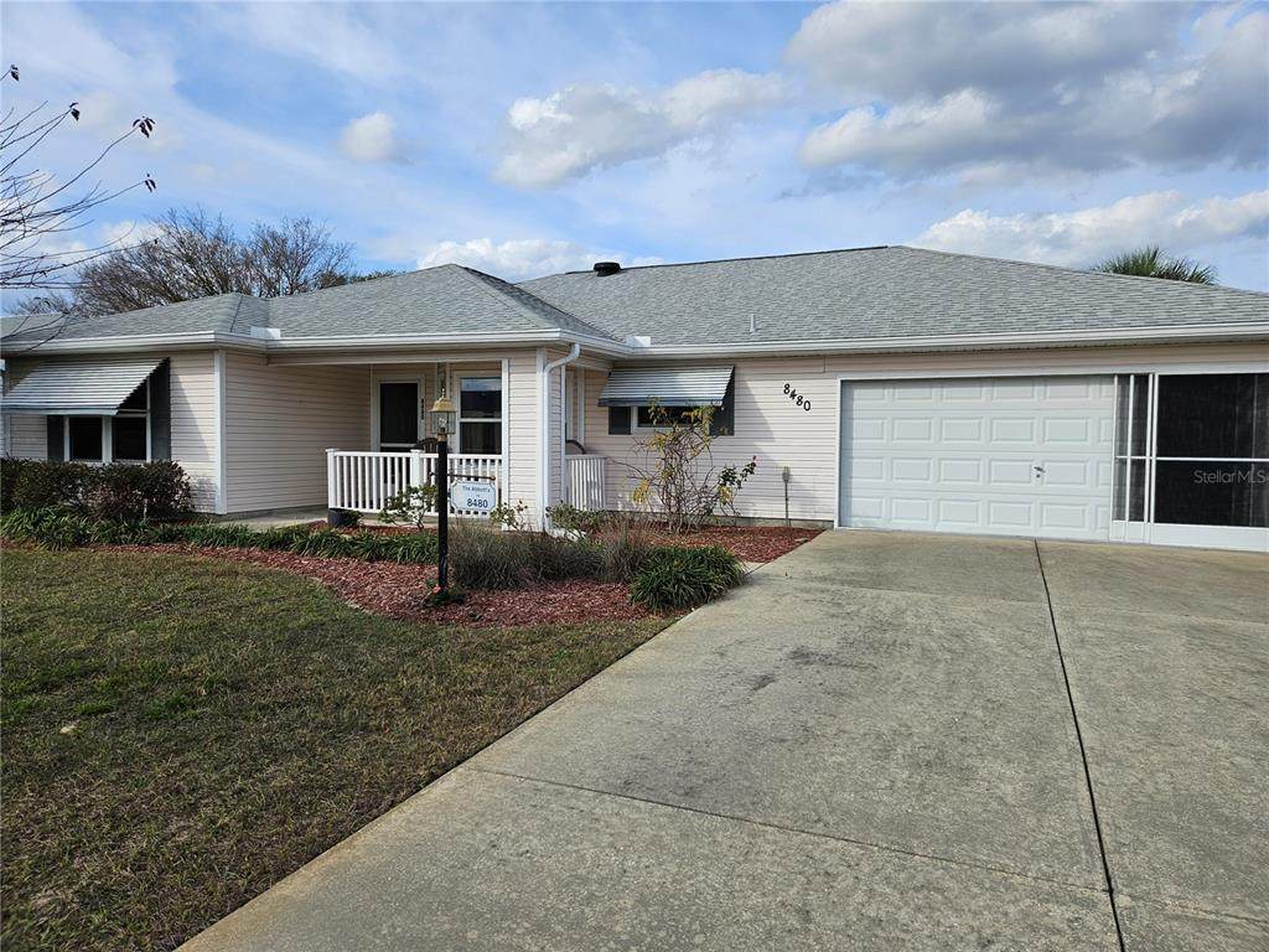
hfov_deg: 73.9
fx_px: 843
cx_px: 634
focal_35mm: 23
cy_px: 476
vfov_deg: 58.9
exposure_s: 1/2192
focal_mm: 5.4
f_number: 1.8
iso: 25
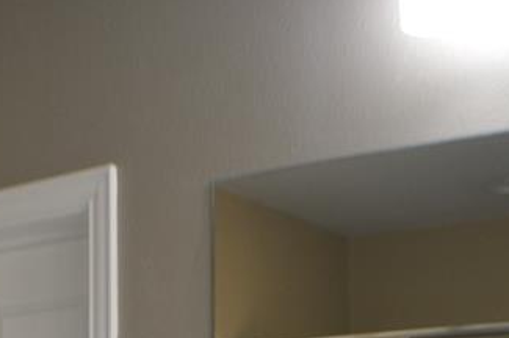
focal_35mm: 104
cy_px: 502
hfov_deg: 19.5
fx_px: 1469
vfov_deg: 12.5
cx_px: 103
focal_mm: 22
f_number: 4
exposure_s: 1/60
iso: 400
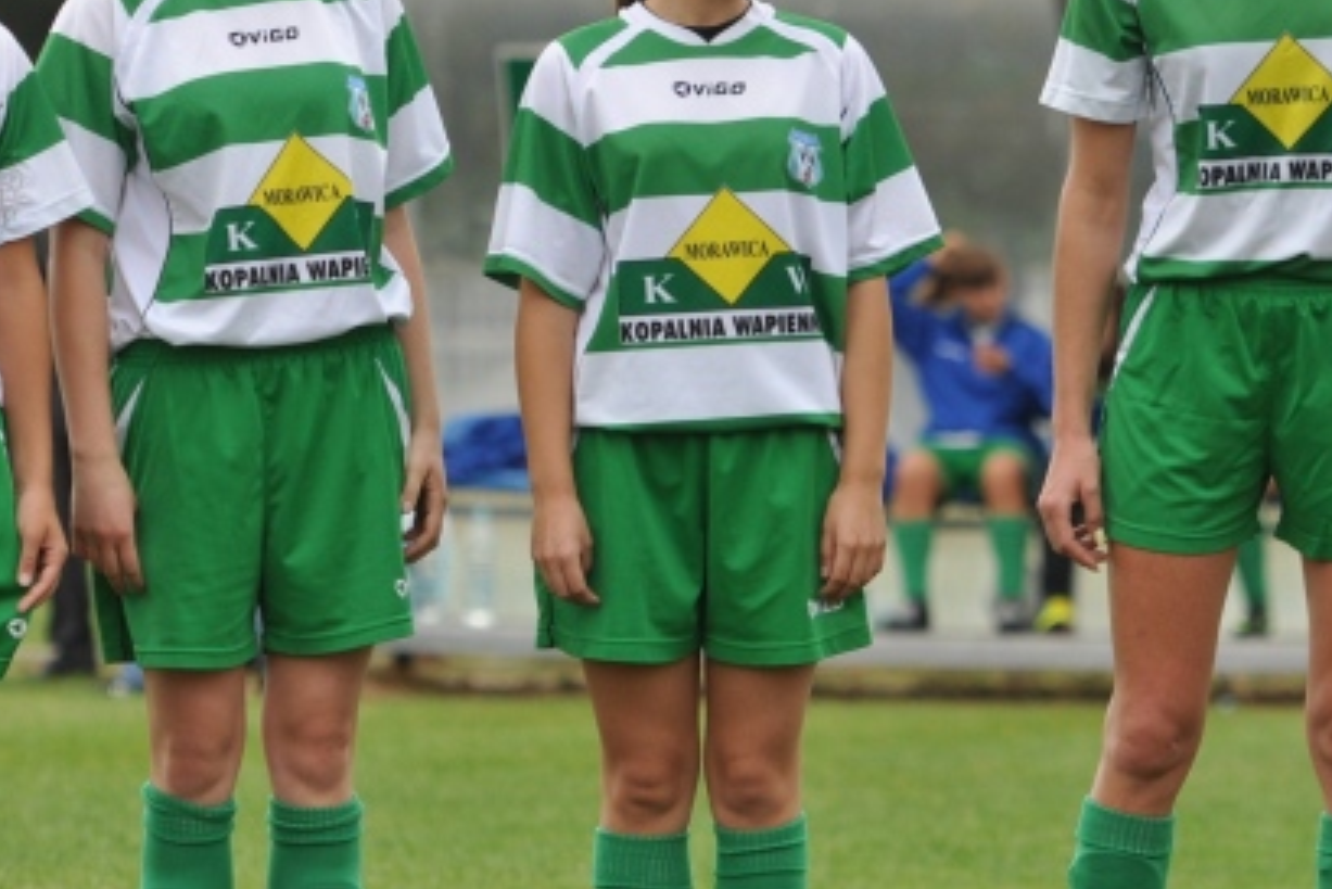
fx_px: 14101
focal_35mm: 381
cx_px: 899
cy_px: 407
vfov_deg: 3.6
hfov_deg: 5.4
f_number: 4
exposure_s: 1/640
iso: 250
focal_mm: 130
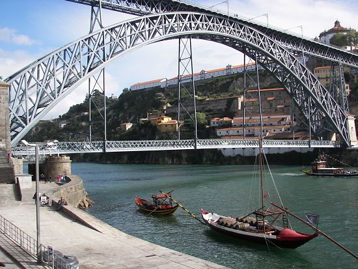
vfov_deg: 35.2
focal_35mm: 41
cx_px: 179
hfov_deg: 45.8
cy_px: 134
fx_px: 424
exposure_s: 1/640
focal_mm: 6.8
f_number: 2.8
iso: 50
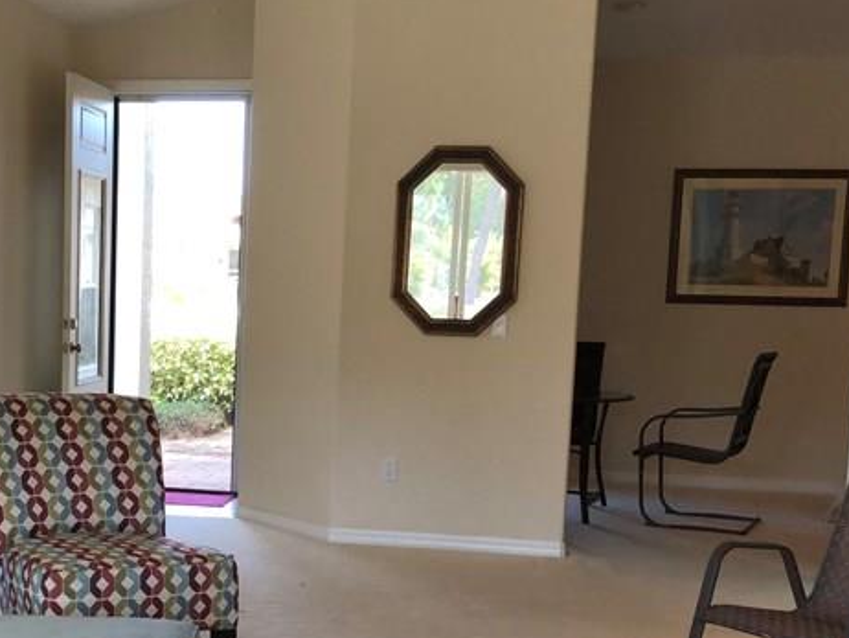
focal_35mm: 62
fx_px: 1521
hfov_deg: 30.2
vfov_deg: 23.4
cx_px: 136
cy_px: 489
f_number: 1.8
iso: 100
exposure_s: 1/120
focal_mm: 3.99
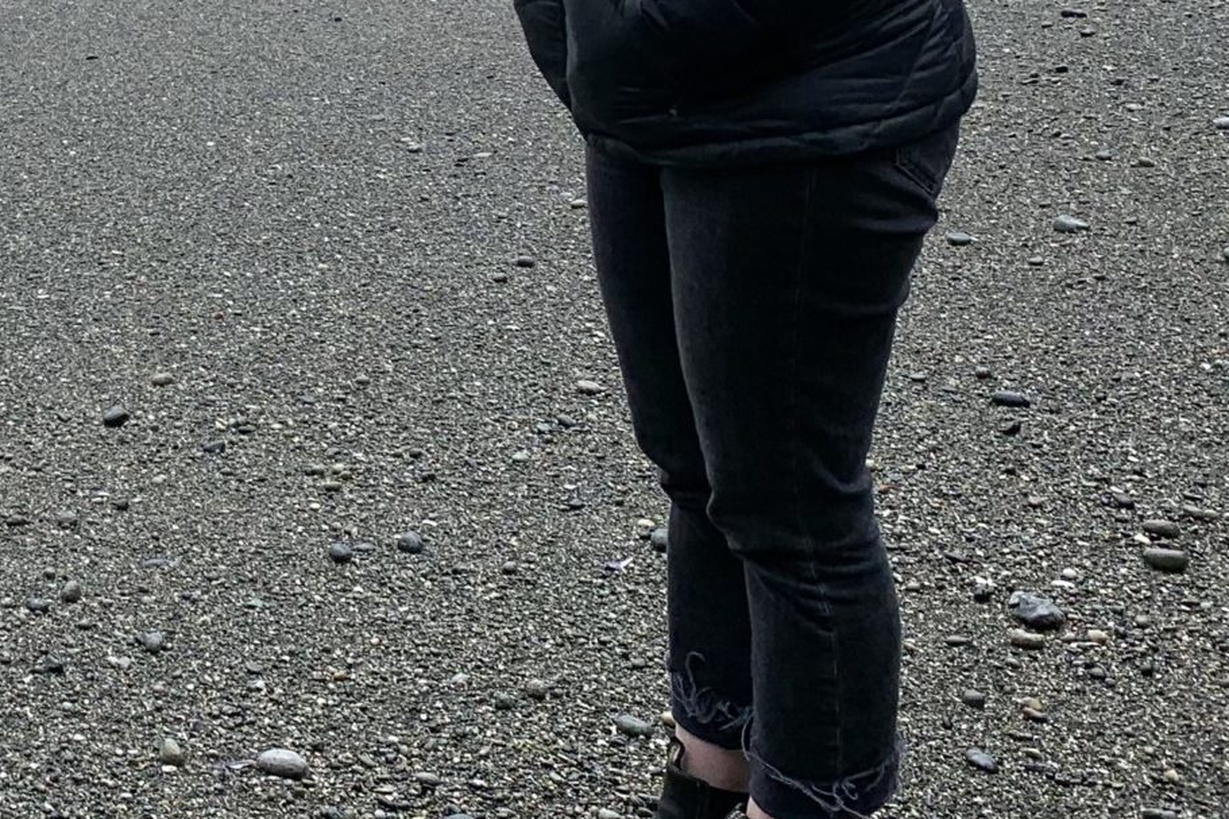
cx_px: -264
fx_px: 2594
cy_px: -111
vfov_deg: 17.3
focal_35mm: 76
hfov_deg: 24.1
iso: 25
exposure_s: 1/2994
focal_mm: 4.25
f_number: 1.8
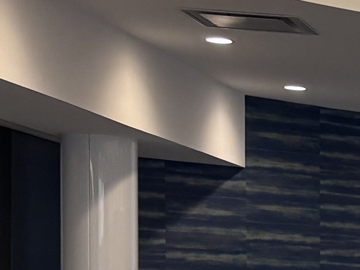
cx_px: 1112
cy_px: 380
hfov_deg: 9.3
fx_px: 1716
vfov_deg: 8.8
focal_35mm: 165
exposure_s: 1/121
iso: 100
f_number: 1.6
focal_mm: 5.96
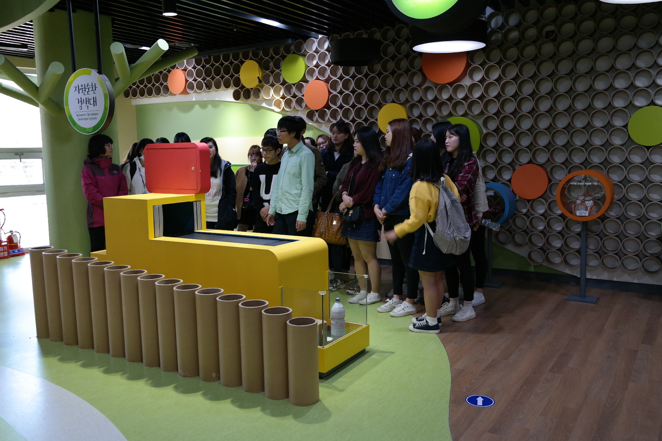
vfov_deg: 43.6
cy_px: 220
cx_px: 331
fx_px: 552
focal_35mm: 30
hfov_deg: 61.9
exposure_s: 1/40
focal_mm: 20
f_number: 3.5
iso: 400
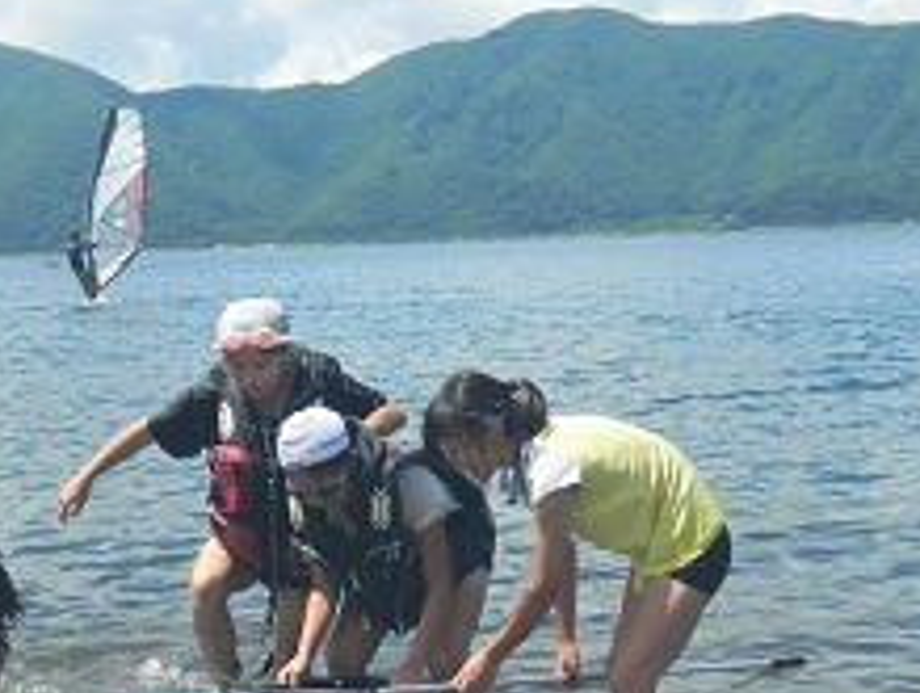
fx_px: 2050
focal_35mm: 77
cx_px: 361
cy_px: 479
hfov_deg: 25.2
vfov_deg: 19.1
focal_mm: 6
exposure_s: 1/137
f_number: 8
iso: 80
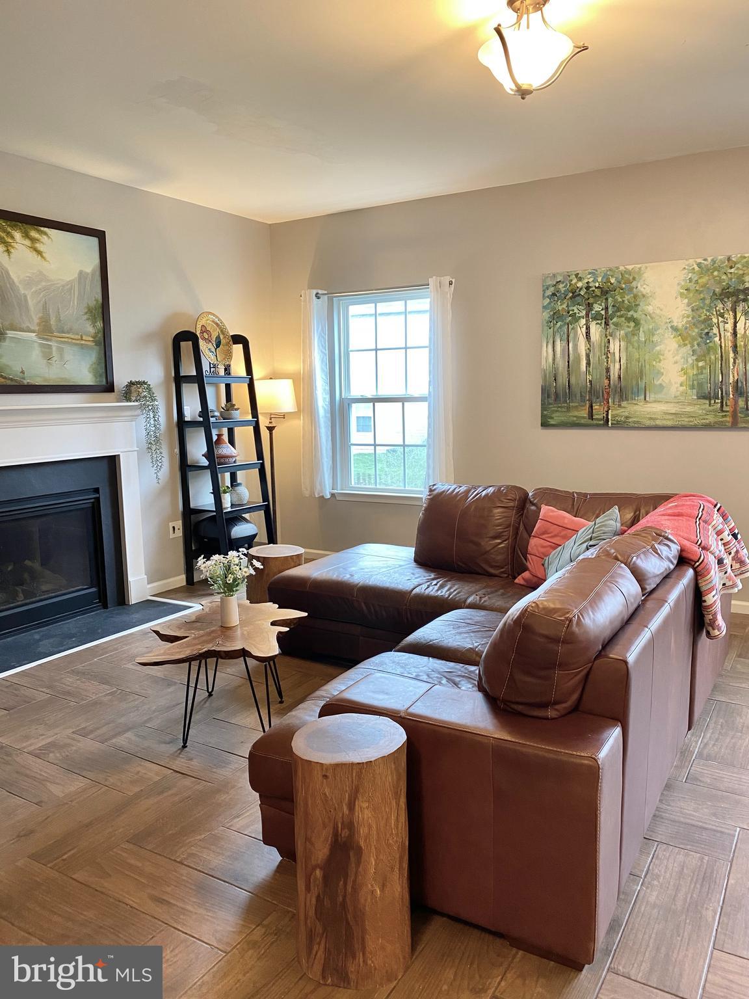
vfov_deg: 67.3
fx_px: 750
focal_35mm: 26
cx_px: 374
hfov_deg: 53.1
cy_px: 500
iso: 200
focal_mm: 4.25
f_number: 1.8
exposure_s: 1/60
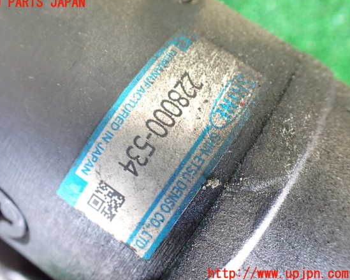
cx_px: 161
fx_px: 331
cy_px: 138
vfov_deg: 45.8
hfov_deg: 55.6
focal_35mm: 32
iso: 1000
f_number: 2.3
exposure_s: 1/30
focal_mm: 5.4
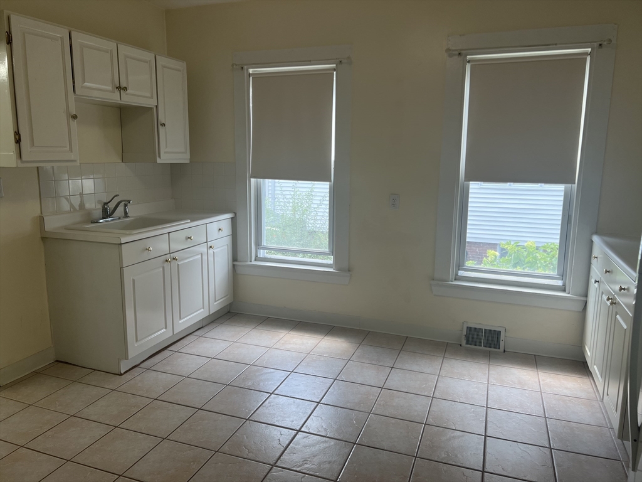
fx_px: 482
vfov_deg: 53.1
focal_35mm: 26
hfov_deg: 67.3
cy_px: 241
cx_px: 321
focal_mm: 5.7
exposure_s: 1/192
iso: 40
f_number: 1.5
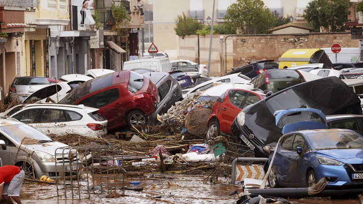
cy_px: 101
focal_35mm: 225
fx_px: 2166
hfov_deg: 9.6
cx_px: 110
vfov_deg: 5.4
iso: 1000
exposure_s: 1/500
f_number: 7.1
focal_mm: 141
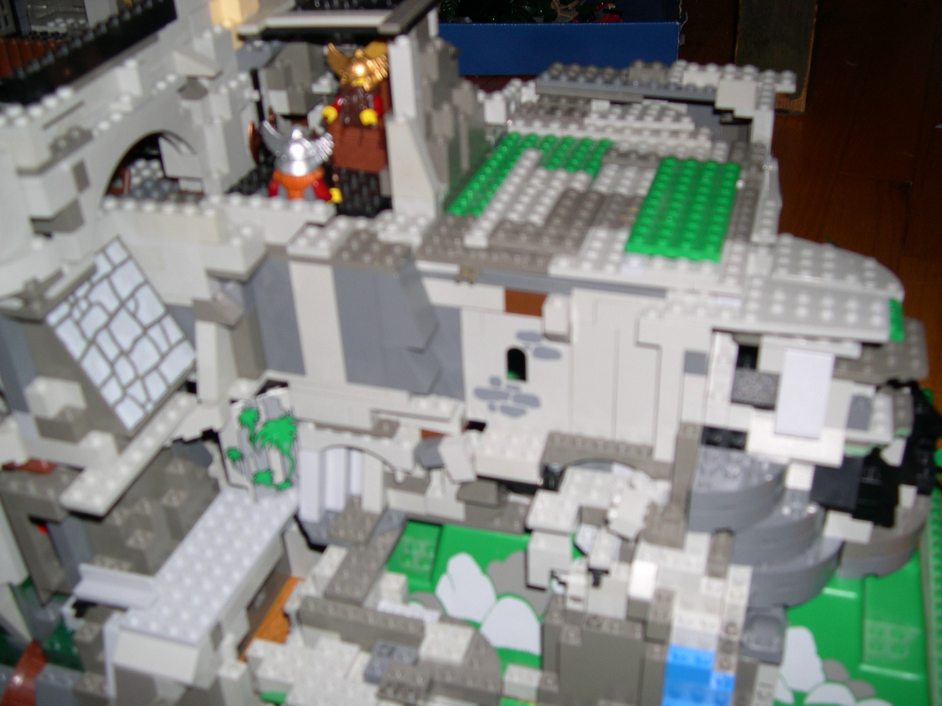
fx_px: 1034
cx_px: 471
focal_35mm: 38
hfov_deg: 49.0
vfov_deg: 37.7
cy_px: 353
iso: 100
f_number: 2.8
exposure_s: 1/60
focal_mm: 8
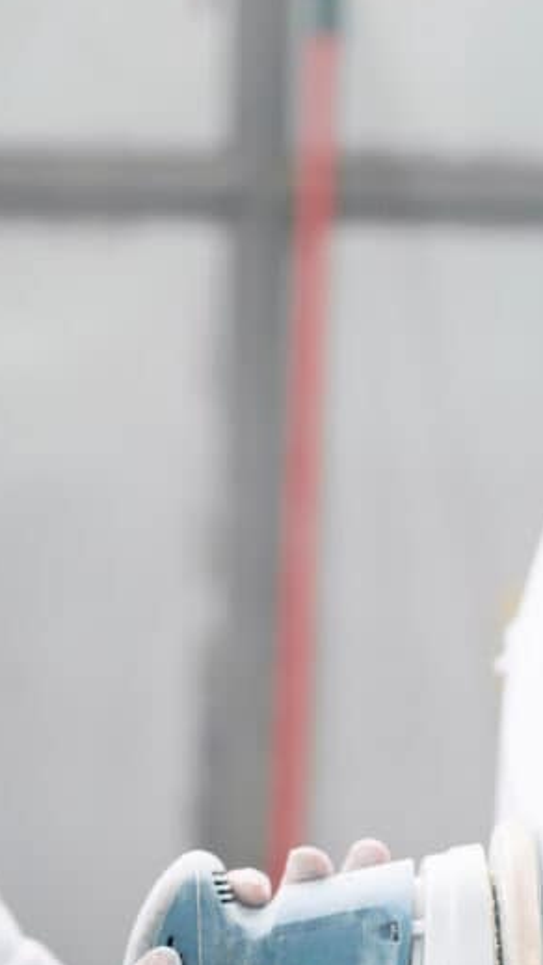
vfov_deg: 13.8
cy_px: 812
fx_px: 3967
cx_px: 495
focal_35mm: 155
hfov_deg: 7.8
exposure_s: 1/250
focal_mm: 50
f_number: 1.6
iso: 500
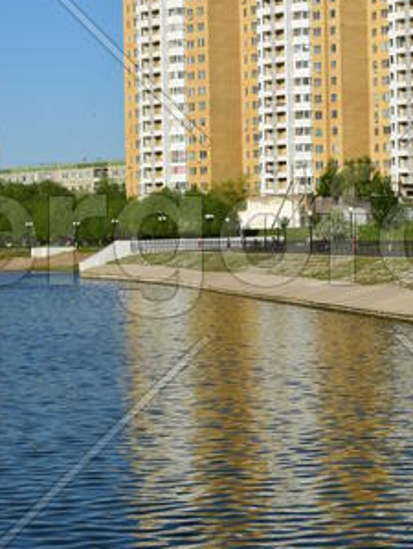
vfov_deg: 20.6
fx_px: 1508
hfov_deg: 15.5
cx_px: 304
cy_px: 241
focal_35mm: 95
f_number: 9
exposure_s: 1/320
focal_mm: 34
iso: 100
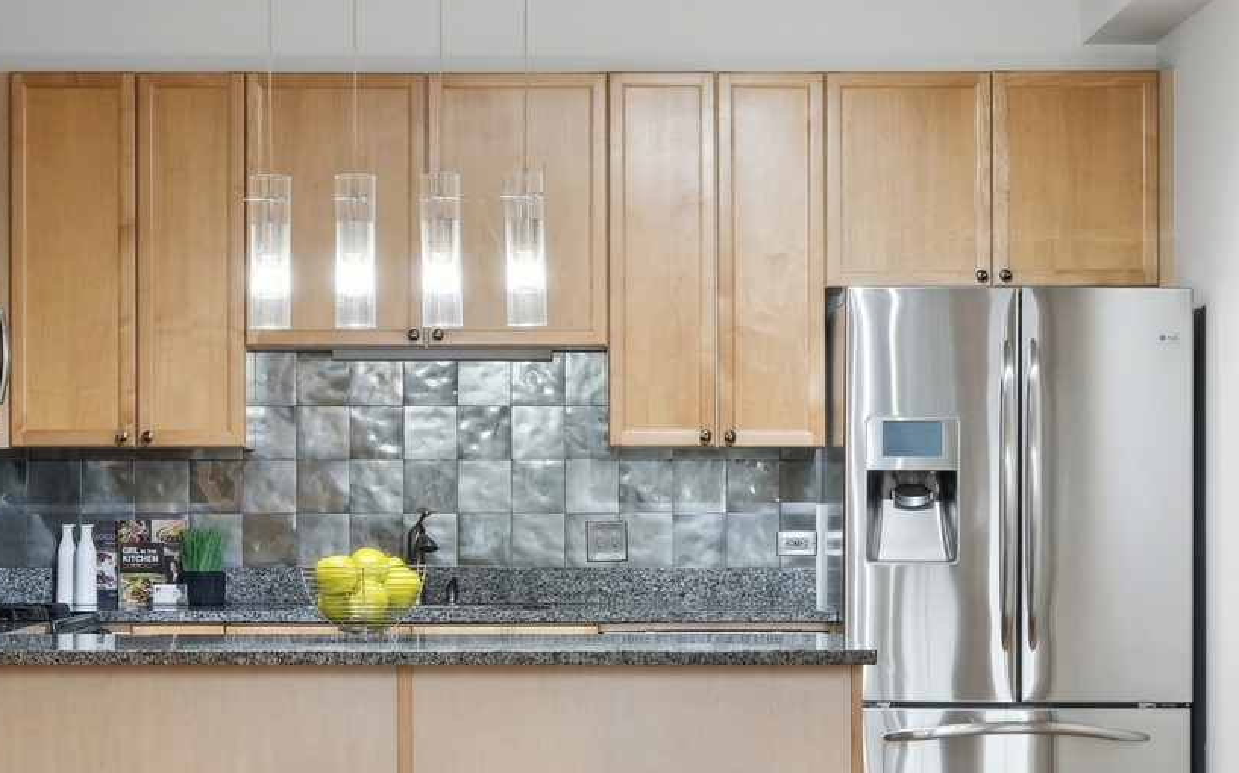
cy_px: 538
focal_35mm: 93
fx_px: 3139
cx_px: 528
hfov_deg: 22.3
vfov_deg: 14.0
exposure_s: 1/5
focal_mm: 31
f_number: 7.1
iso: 320
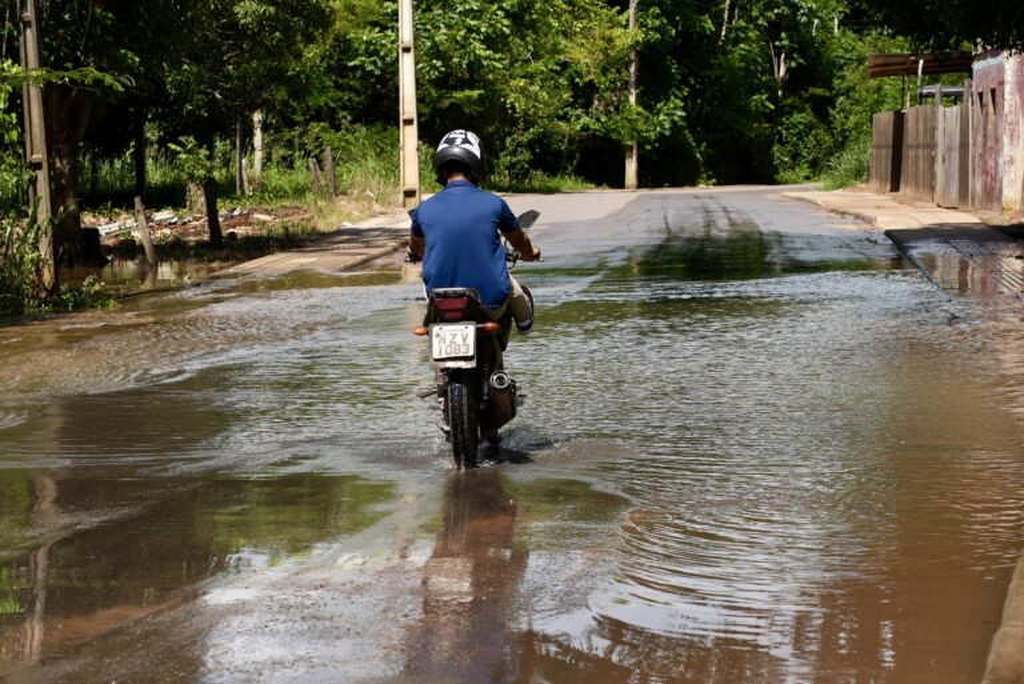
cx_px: 512
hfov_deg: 18.3
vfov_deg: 12.2
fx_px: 3187
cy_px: 342
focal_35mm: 112
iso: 100
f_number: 5.6
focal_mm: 75
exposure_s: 1/640
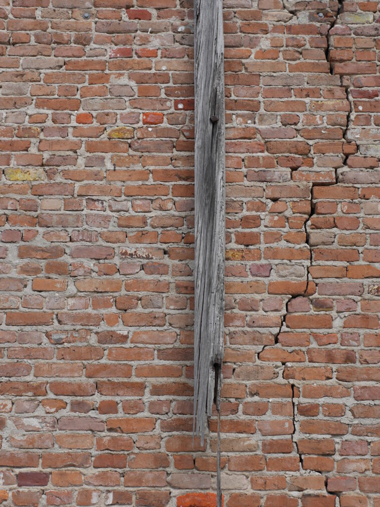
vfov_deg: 38.2
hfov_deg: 29.1
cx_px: 190
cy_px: 254
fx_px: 732
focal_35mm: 50
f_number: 4
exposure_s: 1/1300
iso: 200
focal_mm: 25
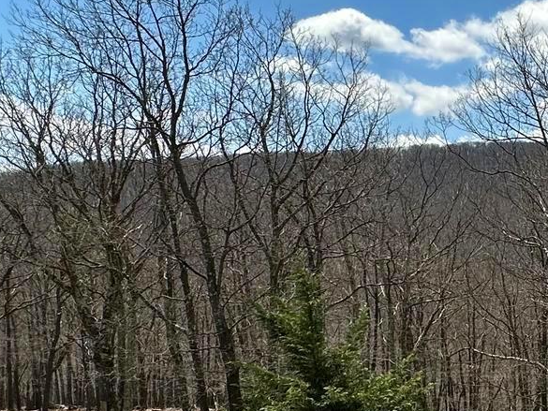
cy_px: 288
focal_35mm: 49
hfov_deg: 33.0
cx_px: 630
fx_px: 776
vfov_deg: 29.4
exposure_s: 1/1473
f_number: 2.2
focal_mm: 2.22
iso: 40
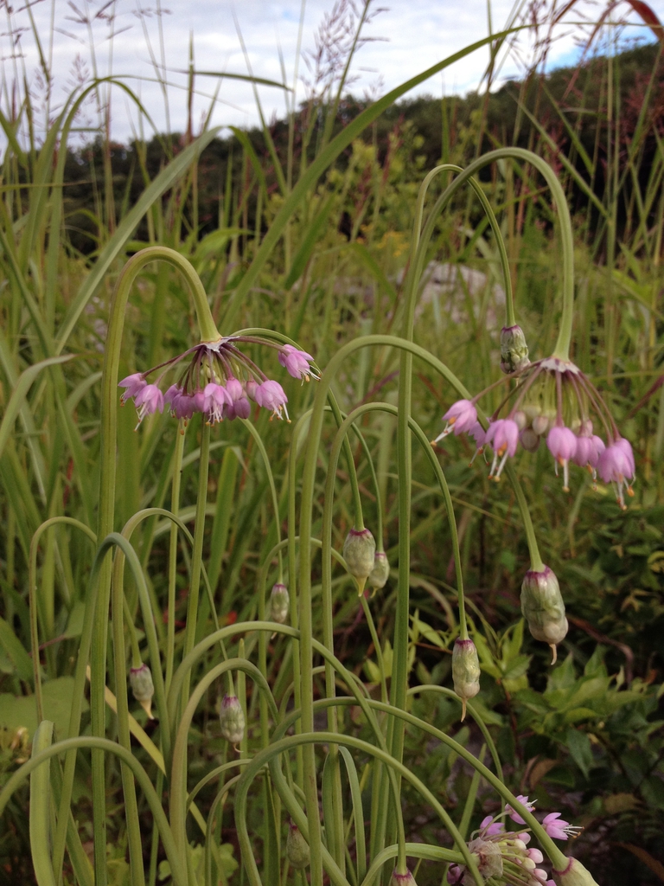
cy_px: 443
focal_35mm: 35
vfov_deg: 52.6
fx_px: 895
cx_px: 332
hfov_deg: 40.7
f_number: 2.4
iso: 64
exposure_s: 1/627
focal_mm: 4.28
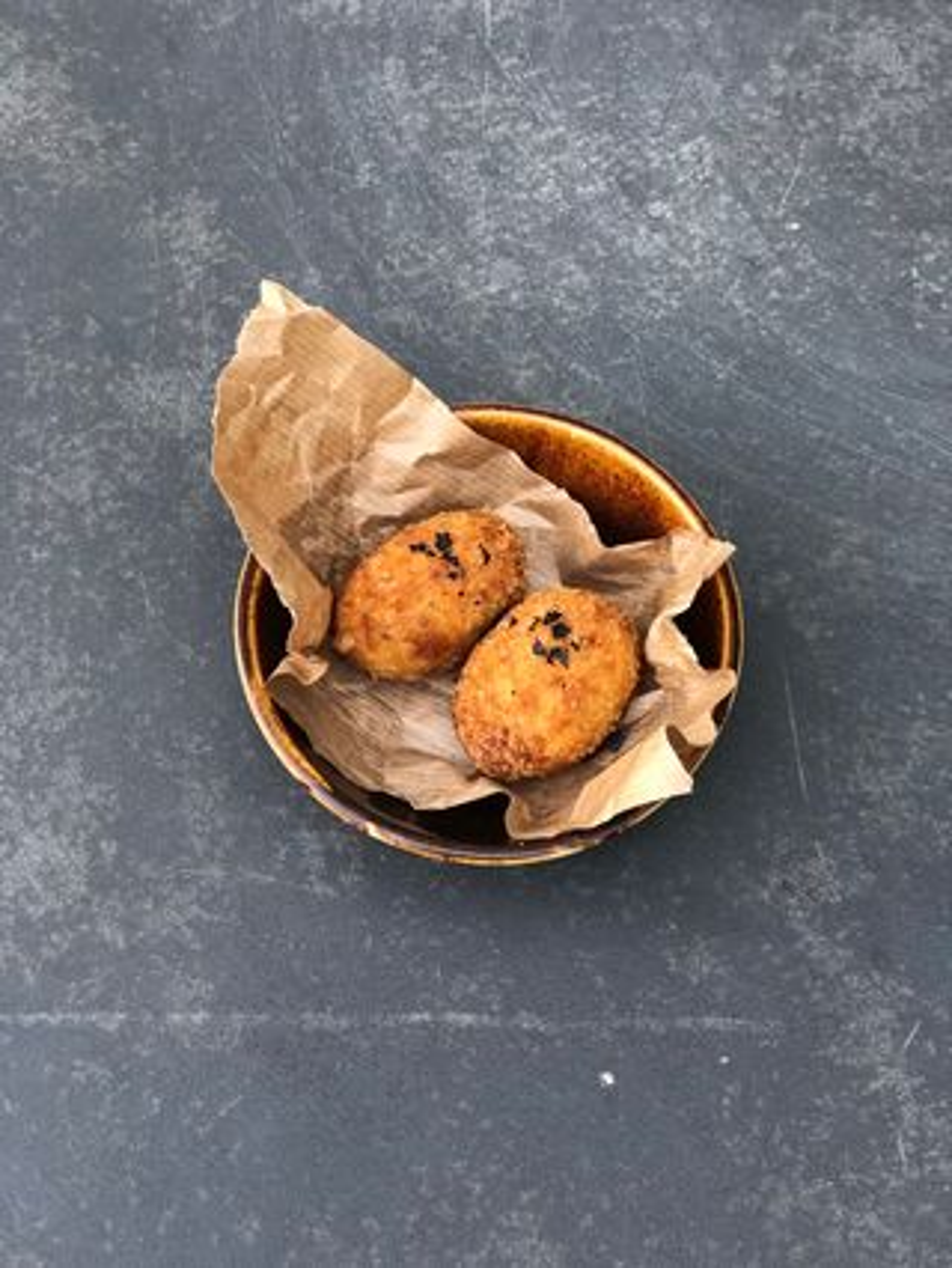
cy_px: 634
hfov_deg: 25.7
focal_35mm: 57
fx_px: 2088
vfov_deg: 33.8
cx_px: 476
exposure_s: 1/30
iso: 25
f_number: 2.8
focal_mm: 6.6
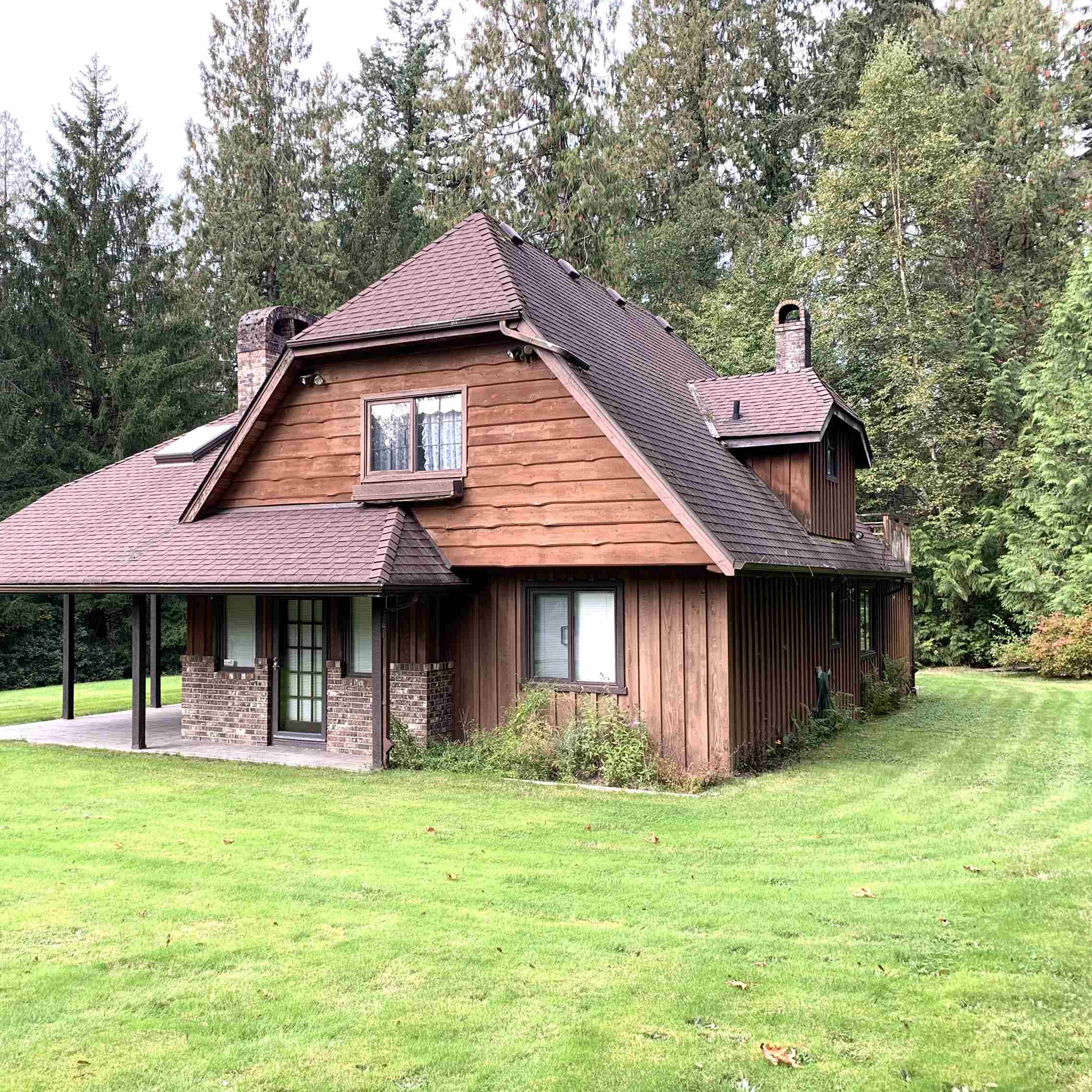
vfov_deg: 52.5
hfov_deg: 52.1
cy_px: 547
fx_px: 1106
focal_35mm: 31
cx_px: 430
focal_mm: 4.25
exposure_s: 1/121
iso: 25
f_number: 1.8
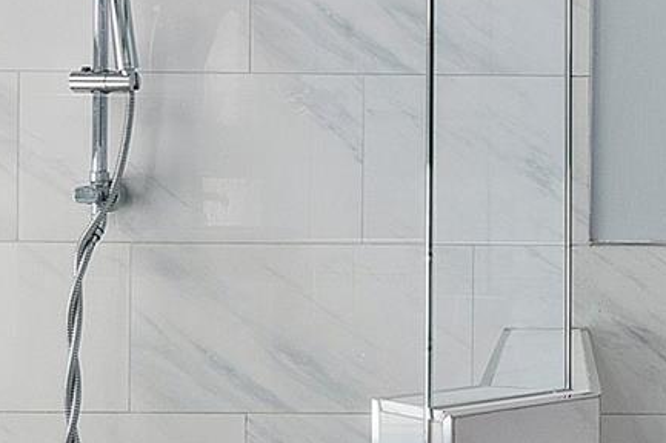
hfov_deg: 27.6
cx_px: 574
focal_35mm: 71
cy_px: 193
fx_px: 1312
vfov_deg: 19.1
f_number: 11
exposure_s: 1/20
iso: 160
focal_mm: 10
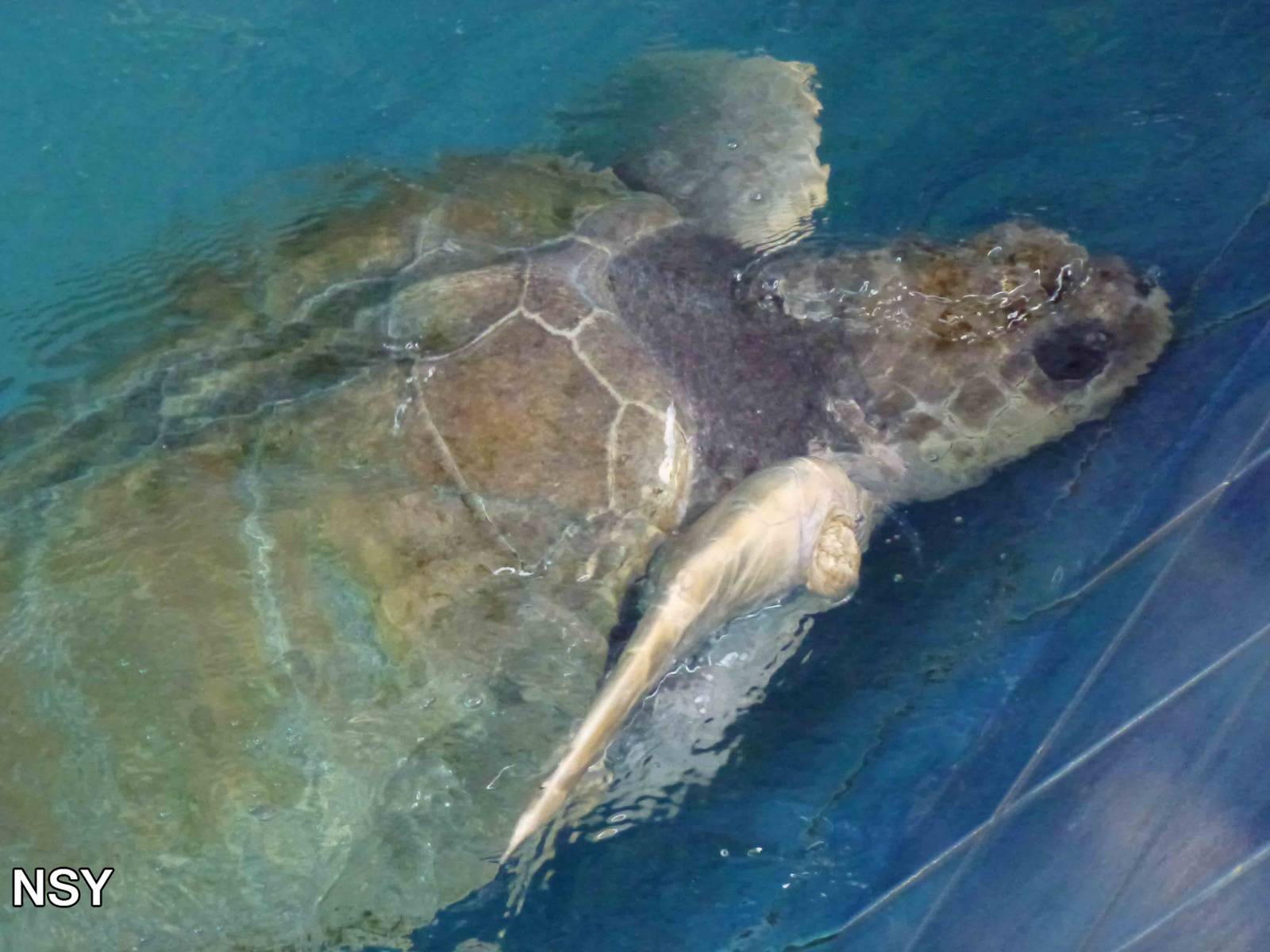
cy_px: 476
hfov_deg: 11.8
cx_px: 635
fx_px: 6164
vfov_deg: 8.8
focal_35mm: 168
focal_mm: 30.1
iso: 1250
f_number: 5.4
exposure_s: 1/400
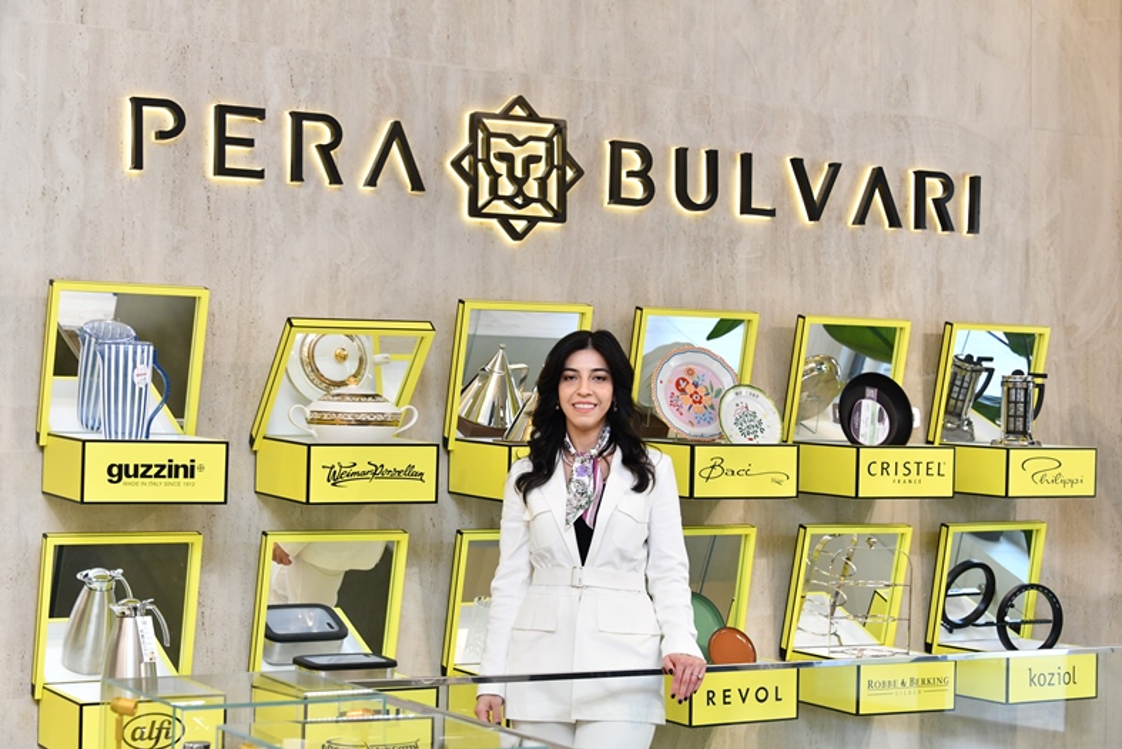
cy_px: 370
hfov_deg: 31.9
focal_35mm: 63
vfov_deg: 21.6
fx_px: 1964
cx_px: 566
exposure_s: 1/200
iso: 1250
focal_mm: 62
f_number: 5
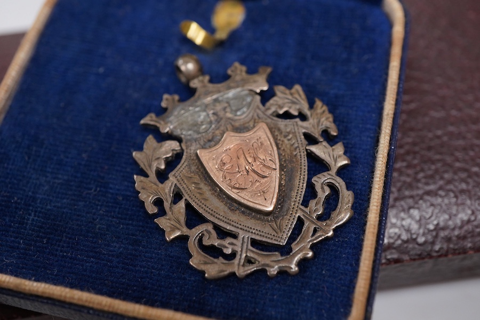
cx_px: 240
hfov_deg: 43.6
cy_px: 160
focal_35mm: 45
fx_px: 600
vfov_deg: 29.9
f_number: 9
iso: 1250
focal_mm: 30
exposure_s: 1/125
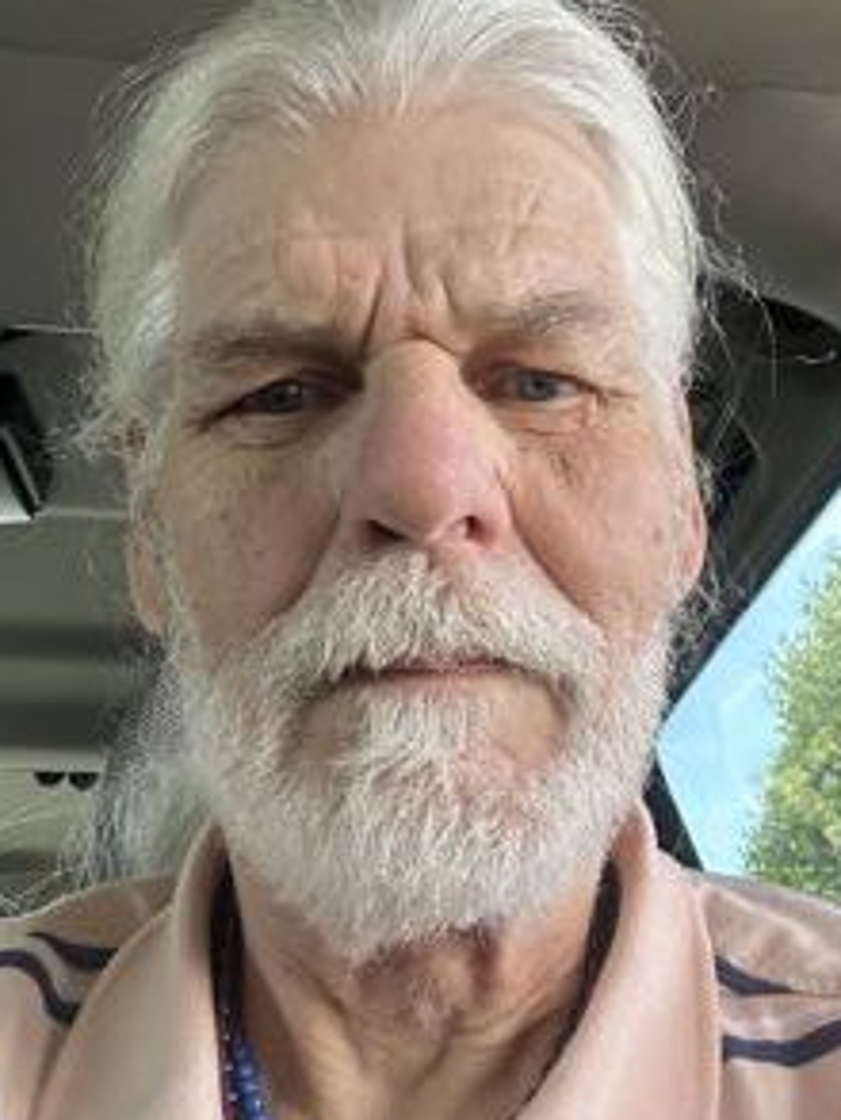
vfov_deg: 41.7
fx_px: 1457
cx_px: 474
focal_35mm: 45
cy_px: 413
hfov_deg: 32.2
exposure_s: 1/60
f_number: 1.9
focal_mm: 2.69
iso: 80
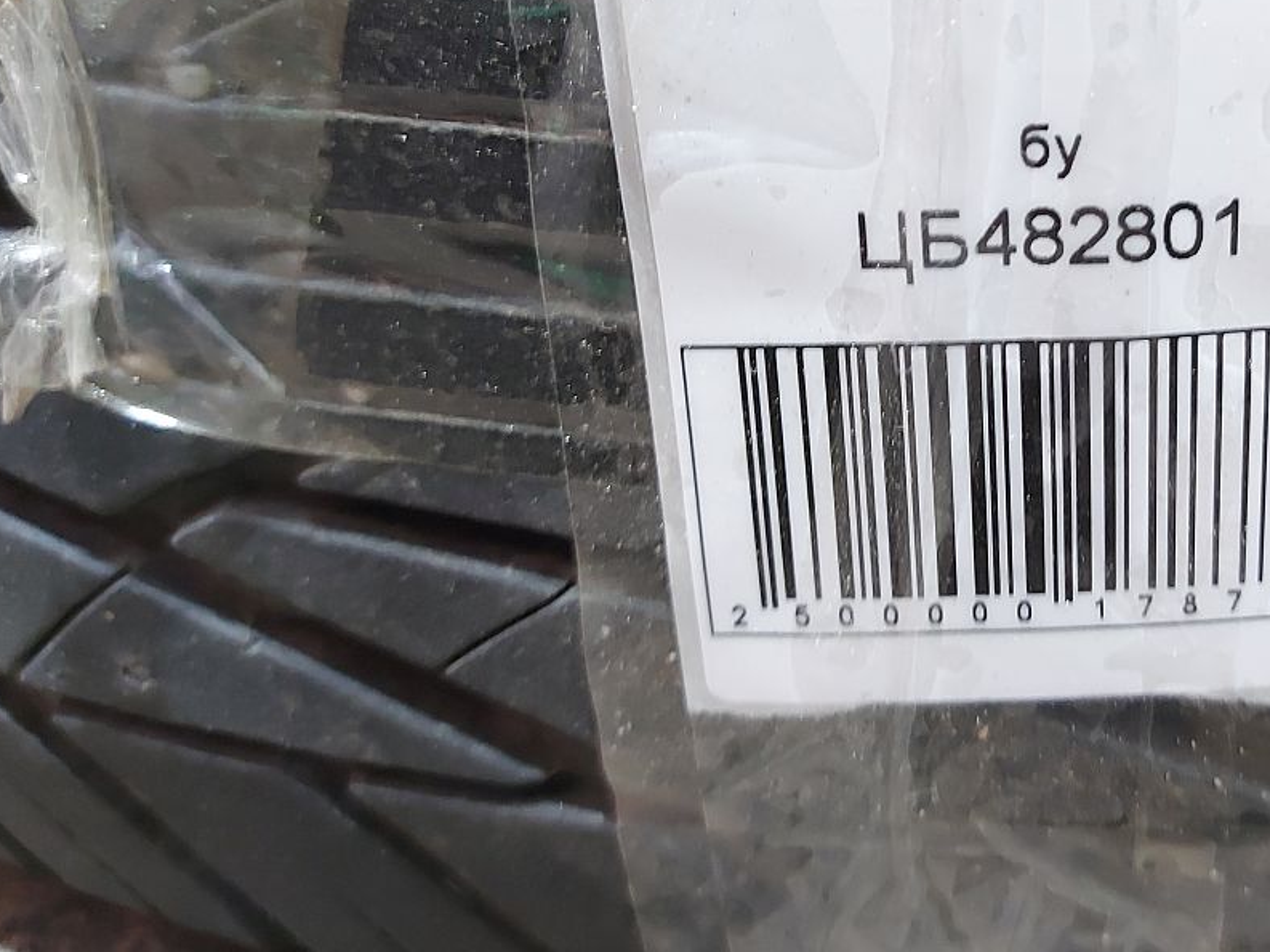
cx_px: 971
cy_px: 221
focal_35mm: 42
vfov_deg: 33.5
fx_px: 1540
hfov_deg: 43.2
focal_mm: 5.23
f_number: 1.8
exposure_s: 1/25
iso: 320
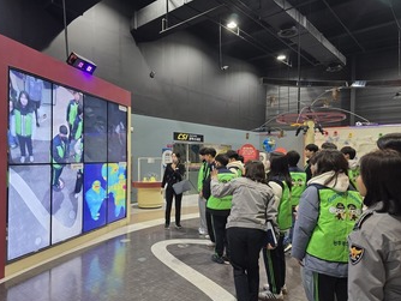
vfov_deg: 56.9
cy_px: 156
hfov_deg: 71.5
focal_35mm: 24
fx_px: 278
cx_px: 194
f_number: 1.7
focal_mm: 6.3
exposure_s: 1/50
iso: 200
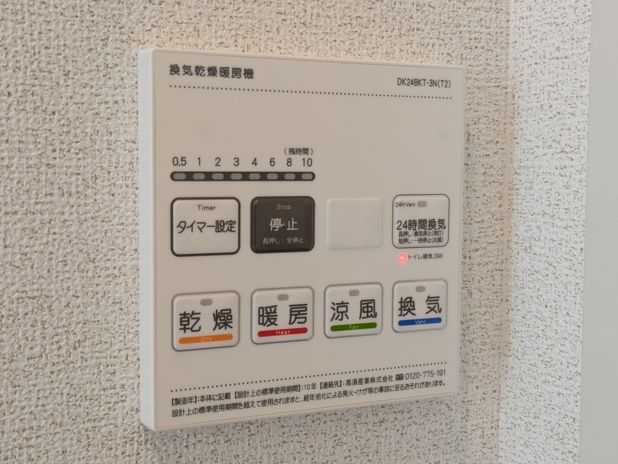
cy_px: 232
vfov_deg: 28.6
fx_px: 911
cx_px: 309
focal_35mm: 51
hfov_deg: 37.5
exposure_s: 1/33.3
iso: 70
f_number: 1.89
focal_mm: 5.43
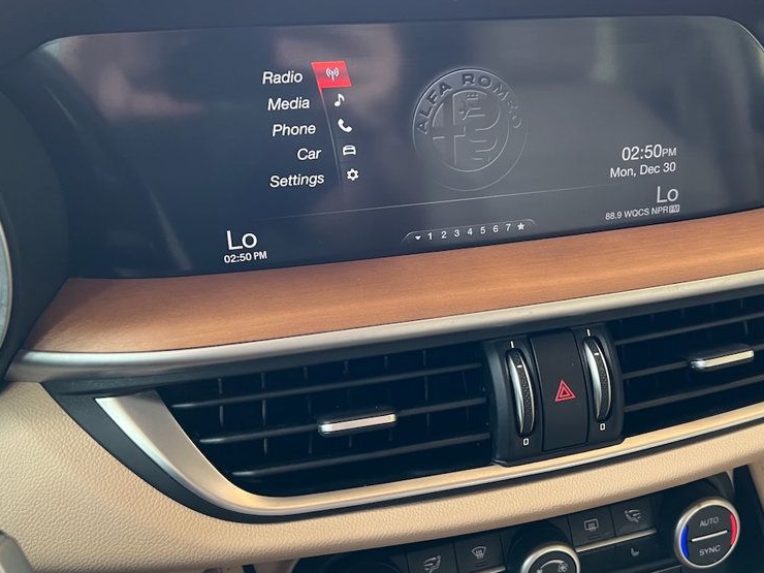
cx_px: 466
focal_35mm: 36
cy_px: 250
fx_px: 795
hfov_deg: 51.0
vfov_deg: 39.6
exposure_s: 1/90
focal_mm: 5.7
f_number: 1.5
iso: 125
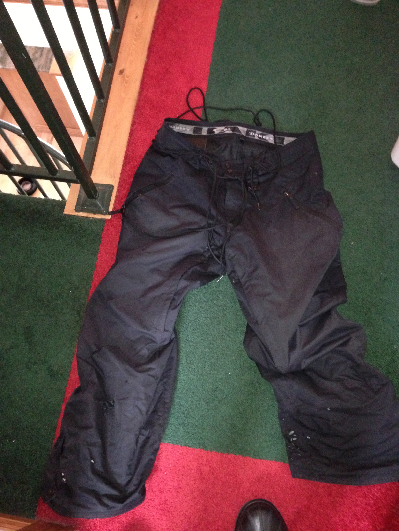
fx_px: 507
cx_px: 200
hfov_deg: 42.9
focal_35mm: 33
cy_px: 266
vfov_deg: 55.4
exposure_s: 1/16
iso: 800
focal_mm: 4.13
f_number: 2.4
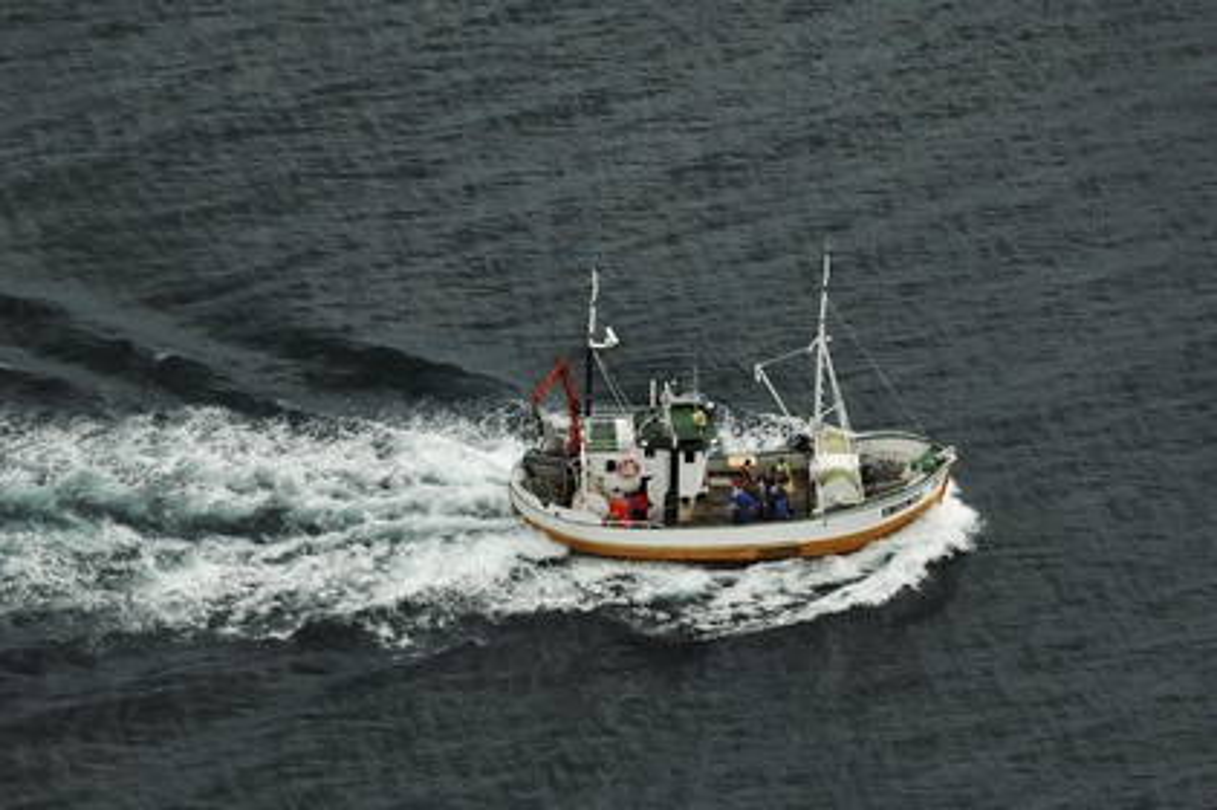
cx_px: 608
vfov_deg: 4.6
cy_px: 405
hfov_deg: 6.9
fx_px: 10133
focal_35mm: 300
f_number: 3.2
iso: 100
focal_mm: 200
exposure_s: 1/1600
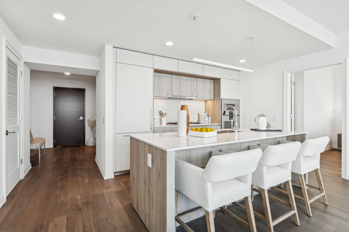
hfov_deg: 93.3
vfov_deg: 70.4
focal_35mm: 17
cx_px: 174
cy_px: 116
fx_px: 165
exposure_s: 1/40
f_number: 8
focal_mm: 17
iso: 320
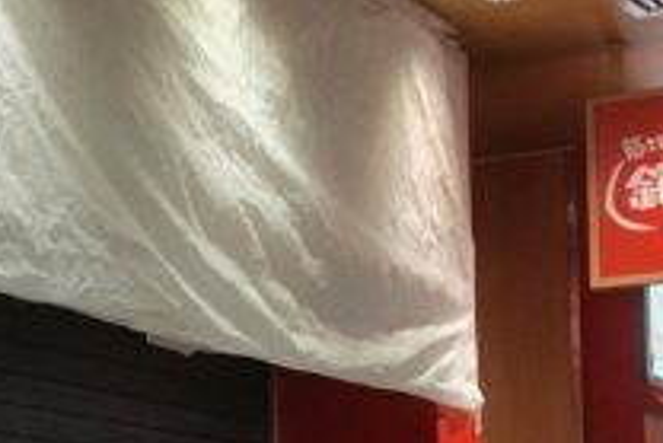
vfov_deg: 9.3
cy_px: 481
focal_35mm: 147
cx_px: -427
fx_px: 2709
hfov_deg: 13.0
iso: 173
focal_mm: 5.6
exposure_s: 1/50
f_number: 1.9
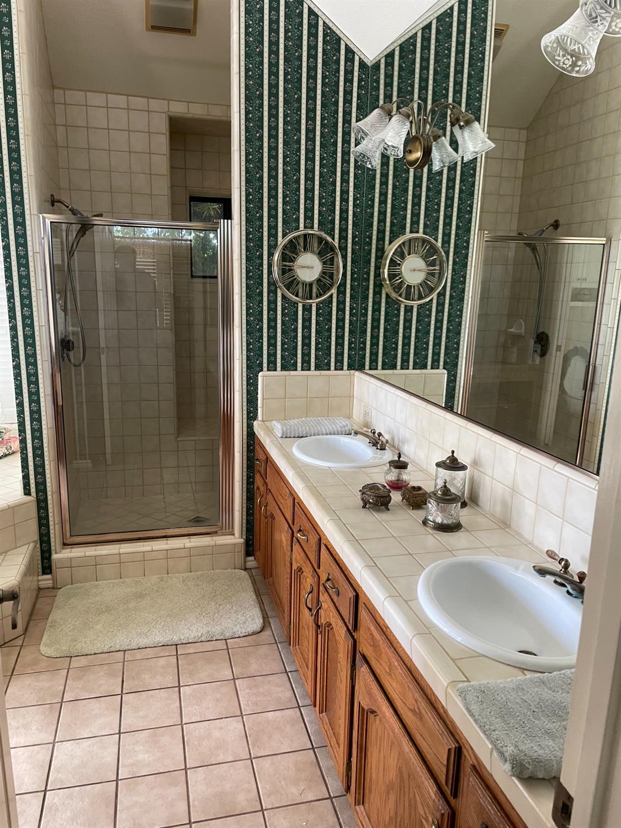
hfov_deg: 53.1
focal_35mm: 26
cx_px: 310
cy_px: 414
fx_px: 622
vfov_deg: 67.3
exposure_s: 1/60
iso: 160
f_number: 1.6
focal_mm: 4.2
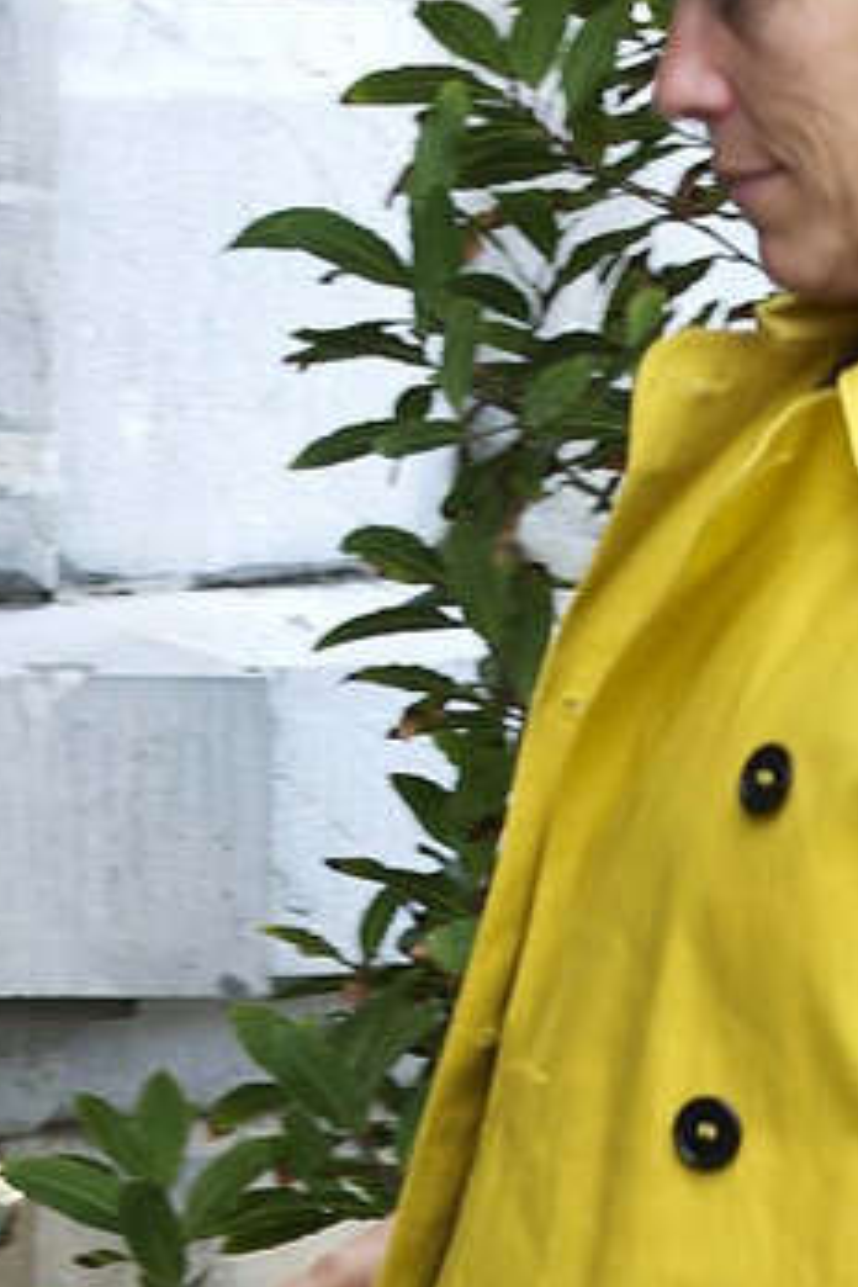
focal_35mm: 338
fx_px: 12083
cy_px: 1797
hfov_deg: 4.1
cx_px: 660
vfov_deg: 6.0
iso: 640
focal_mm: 92
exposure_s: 1/200
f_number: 6.3
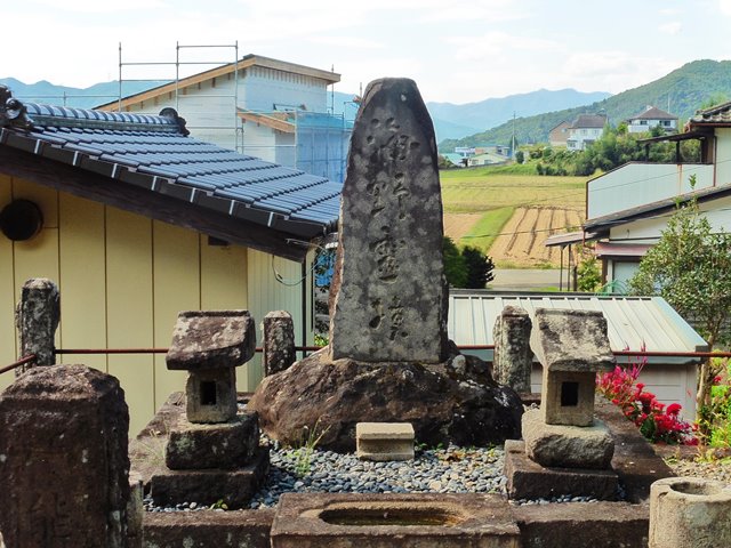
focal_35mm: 58
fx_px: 1225
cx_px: 366
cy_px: 274
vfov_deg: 25.2
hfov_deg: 33.2
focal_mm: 10.3
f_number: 5.6
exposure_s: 1/100
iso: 100
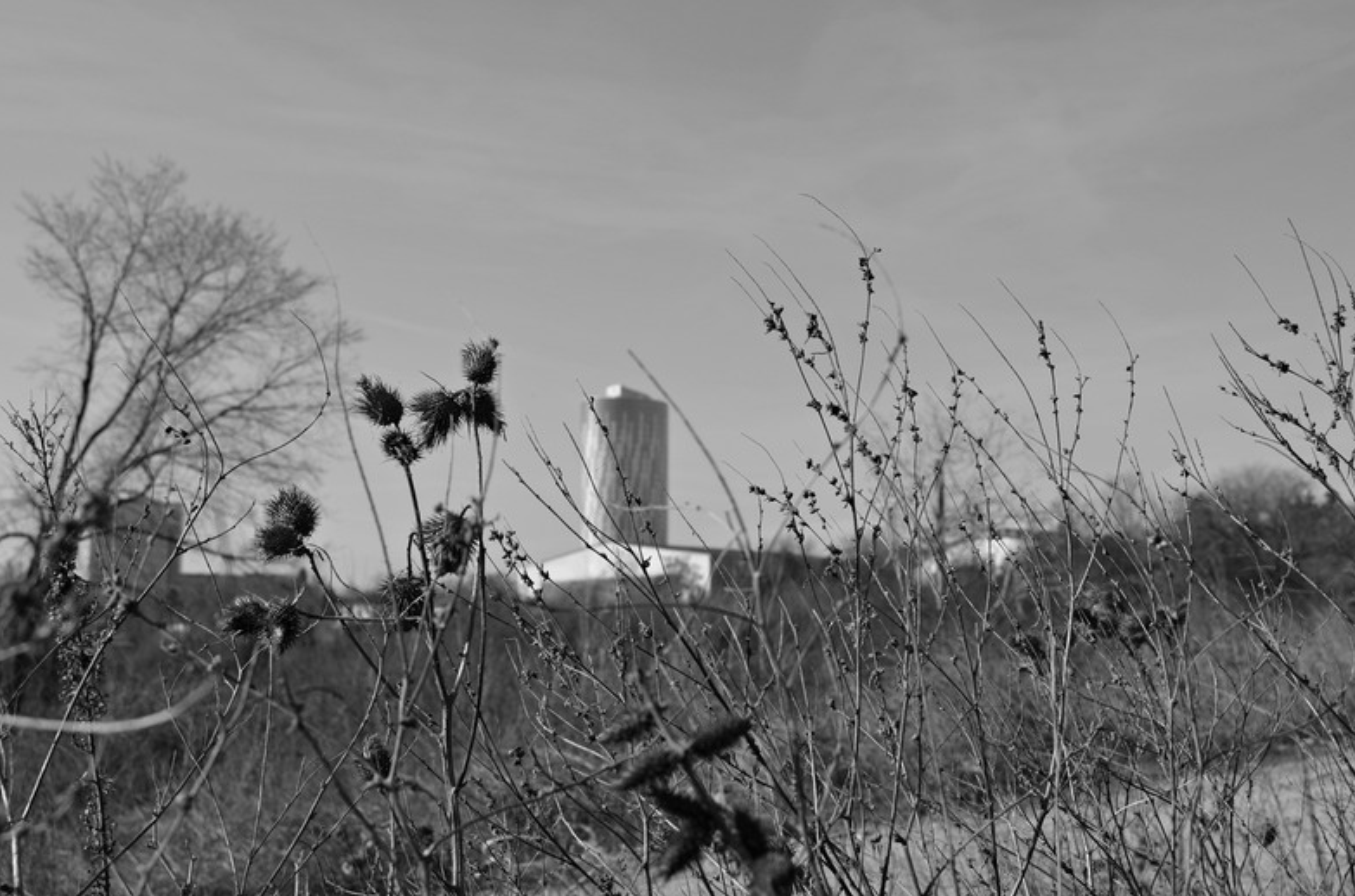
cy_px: 455
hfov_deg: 42.8
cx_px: 684
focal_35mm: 46
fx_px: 1727
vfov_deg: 29.1
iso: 100
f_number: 8
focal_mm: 30
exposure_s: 1/250
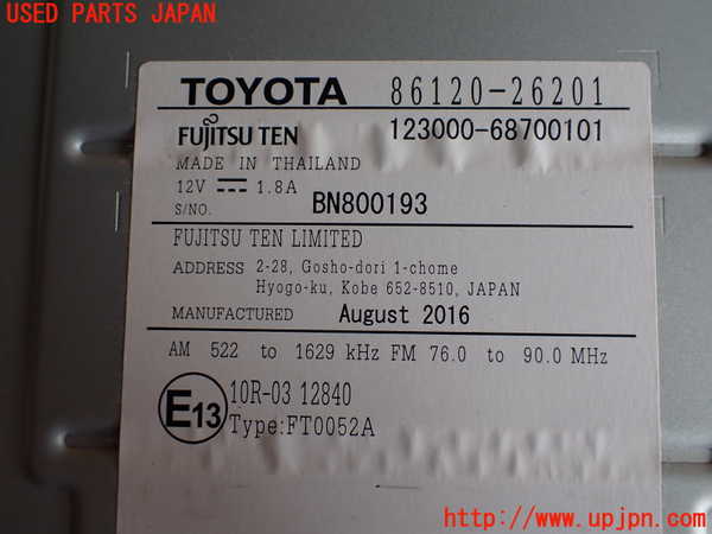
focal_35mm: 30
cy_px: 267
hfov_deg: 60.0
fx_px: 617
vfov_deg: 46.8
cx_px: 356
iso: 125
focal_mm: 5.4
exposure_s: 1/125
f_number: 2.3
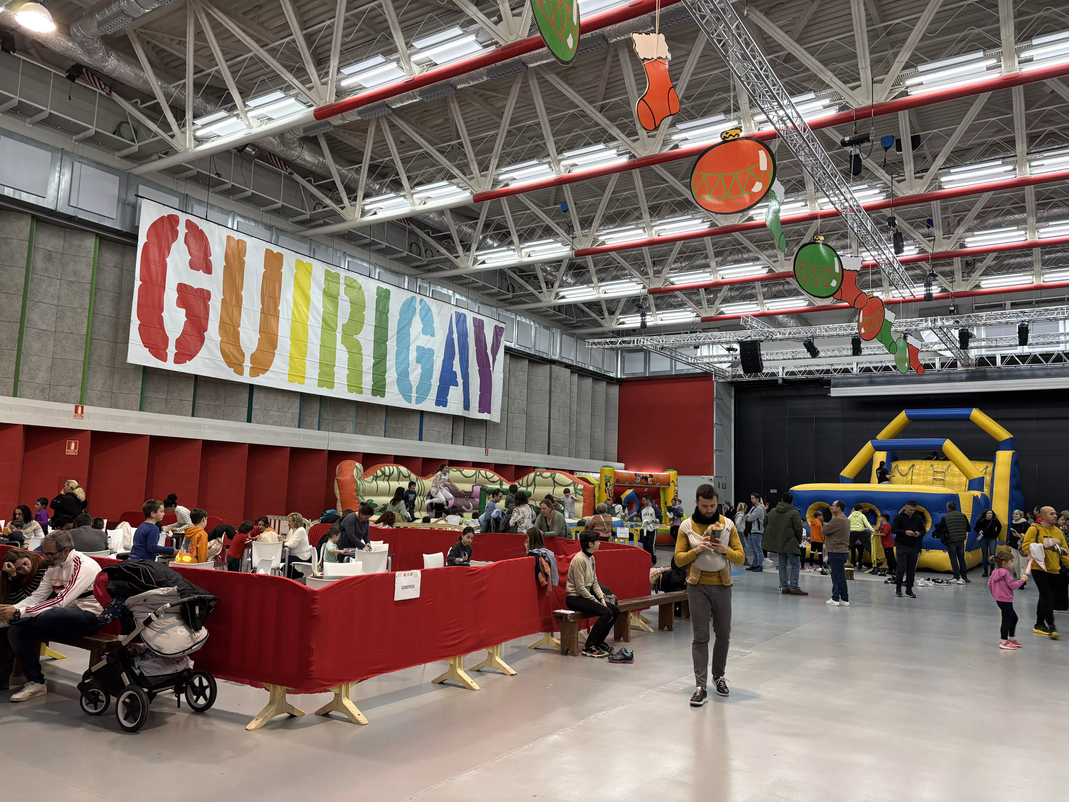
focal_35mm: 26
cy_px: 401
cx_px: 534
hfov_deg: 67.3
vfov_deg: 53.1
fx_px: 803
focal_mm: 5.96
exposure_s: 1/50
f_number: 1.6
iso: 125
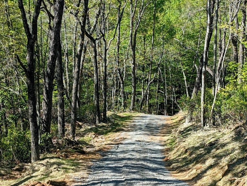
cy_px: 103
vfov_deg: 17.2
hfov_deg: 22.7
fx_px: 615
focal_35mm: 86
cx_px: 132
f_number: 1.68
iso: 18
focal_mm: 6.9
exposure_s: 1/578
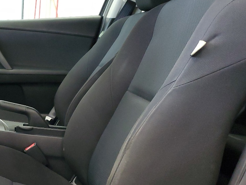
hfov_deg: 32.1
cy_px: 116
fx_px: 391
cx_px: -1
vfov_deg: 26.5
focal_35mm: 55
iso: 225
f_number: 1.5
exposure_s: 1/60.2
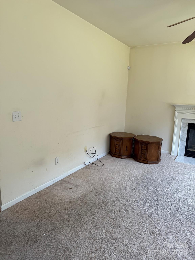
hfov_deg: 56.8
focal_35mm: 24
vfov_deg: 71.6
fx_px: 180
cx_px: 98
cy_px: 130
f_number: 1.78
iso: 64
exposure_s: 1/121
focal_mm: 6.76
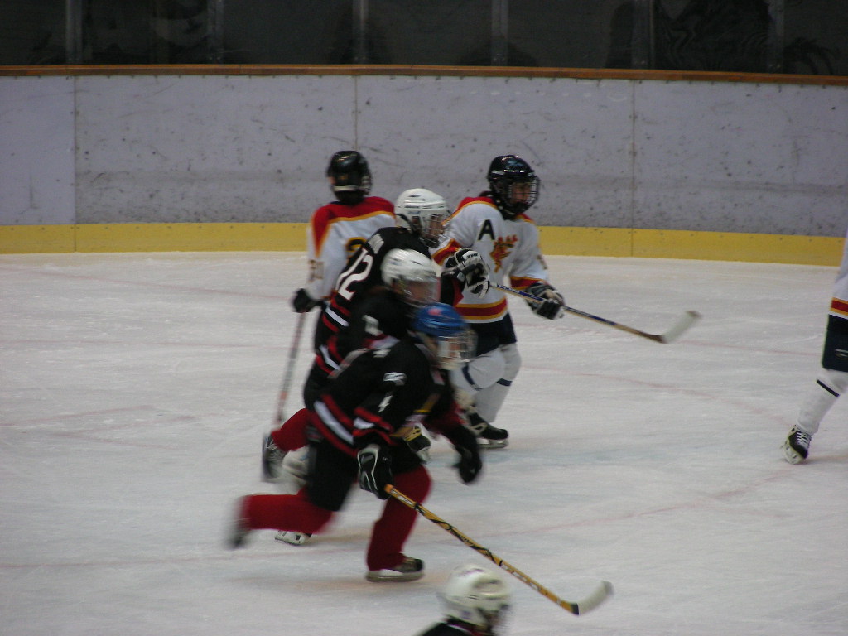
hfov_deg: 6.4
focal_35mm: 309
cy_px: 318
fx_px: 7570
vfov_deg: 4.8
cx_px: 424
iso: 175
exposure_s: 1/60
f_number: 3.5
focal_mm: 51.6
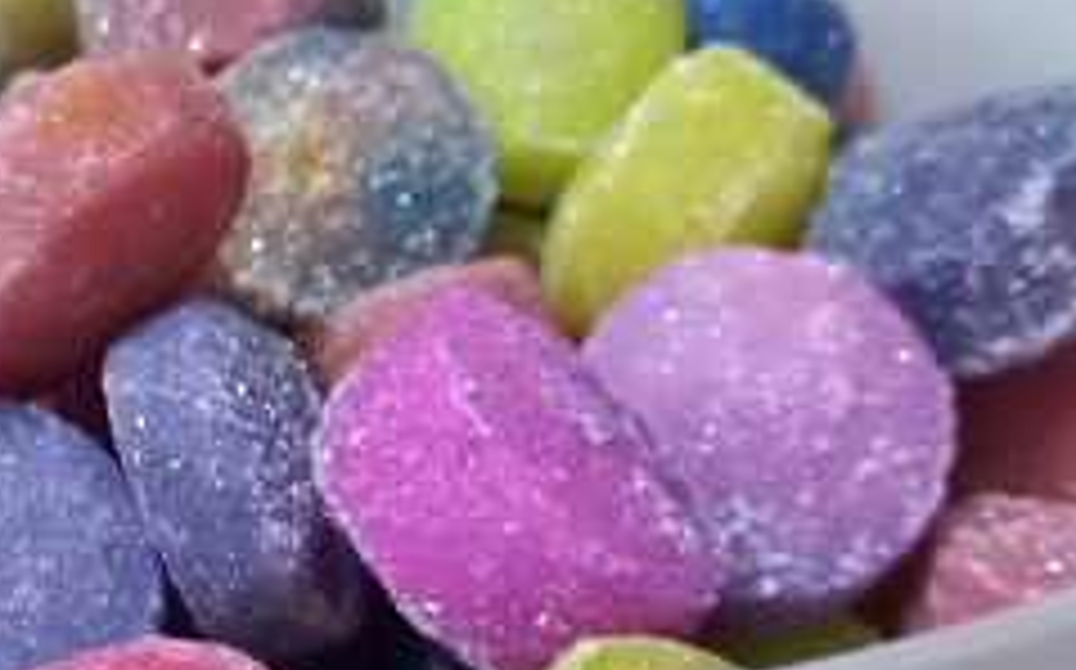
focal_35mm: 74
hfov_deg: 27.1
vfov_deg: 17.5
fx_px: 2168
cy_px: 468
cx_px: 153
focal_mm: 4.6
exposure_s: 1/25
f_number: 1.8
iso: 640
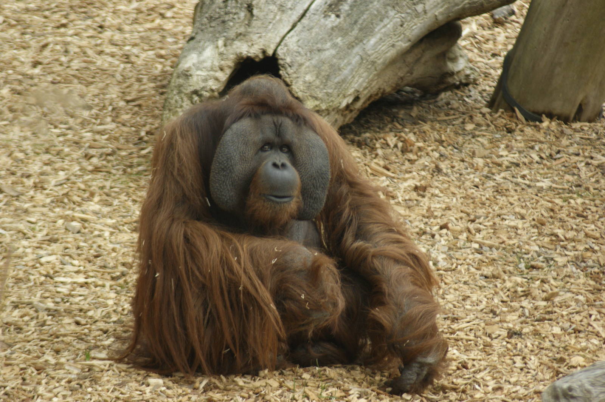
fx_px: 7558
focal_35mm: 450
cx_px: 302
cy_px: 201
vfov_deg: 3.1
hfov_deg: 4.6
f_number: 5.6
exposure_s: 1/320
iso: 400
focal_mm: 300
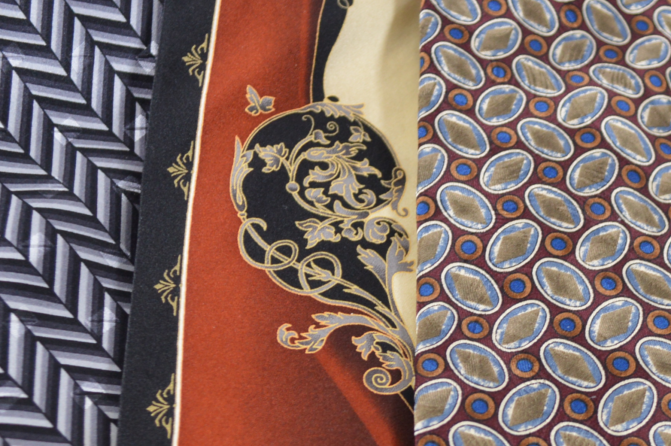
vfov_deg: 19.2
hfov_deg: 29.3
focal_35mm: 68
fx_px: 1266
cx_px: 491
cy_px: 492
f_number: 4
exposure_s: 1/60
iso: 400
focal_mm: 18
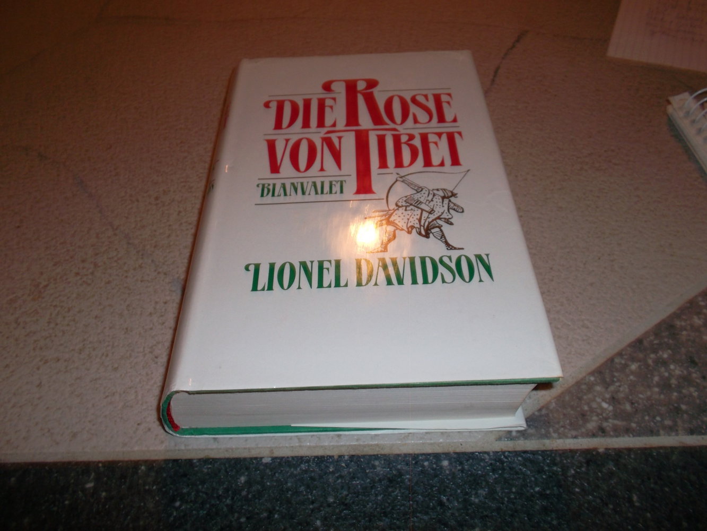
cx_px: 354
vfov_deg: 49.8
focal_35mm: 28
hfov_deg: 63.4
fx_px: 572
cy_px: 266
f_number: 3.3
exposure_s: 1/15
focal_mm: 4.1
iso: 100
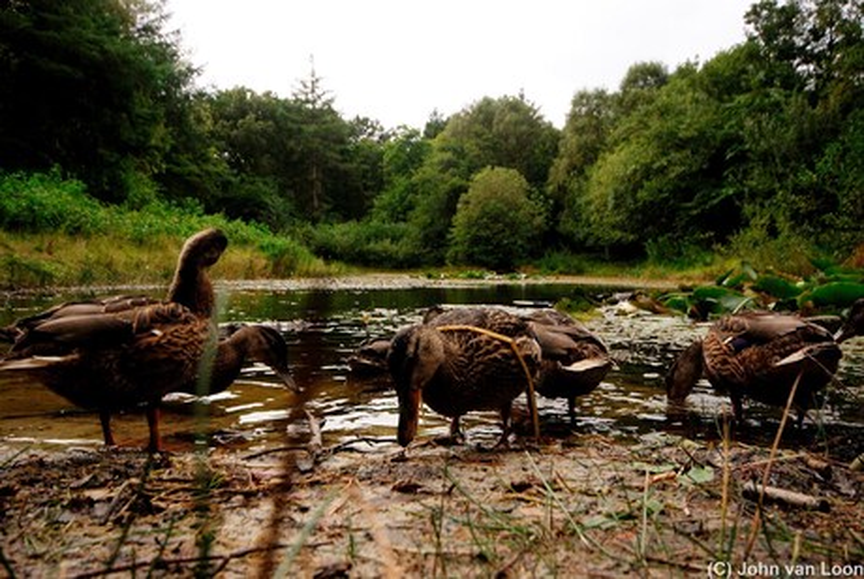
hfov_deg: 61.9
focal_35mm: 30
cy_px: 290
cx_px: 432
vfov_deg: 43.7
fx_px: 721
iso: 400
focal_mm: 20
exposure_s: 1/500
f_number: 8
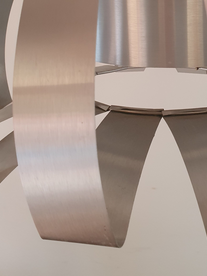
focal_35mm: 45
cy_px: 55
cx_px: 142
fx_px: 359
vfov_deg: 40.3
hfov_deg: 31.9
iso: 400
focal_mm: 4.32
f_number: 2.4
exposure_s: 1/50
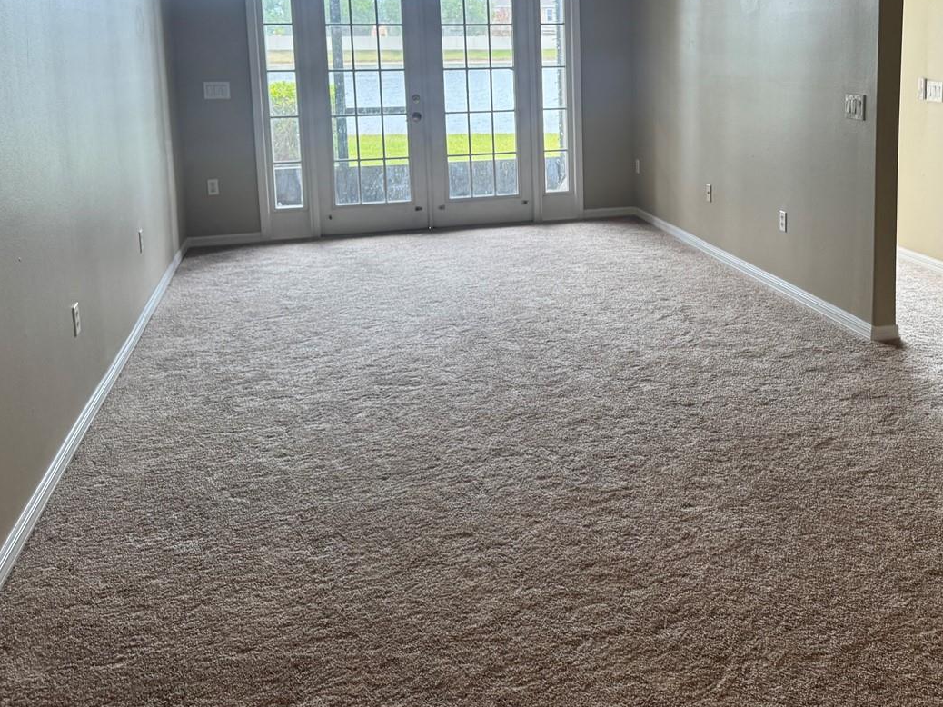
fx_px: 1008
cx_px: 652
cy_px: 169
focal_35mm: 37
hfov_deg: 49.0
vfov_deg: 37.6
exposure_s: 1/139
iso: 100
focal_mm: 6.76
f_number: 1.78
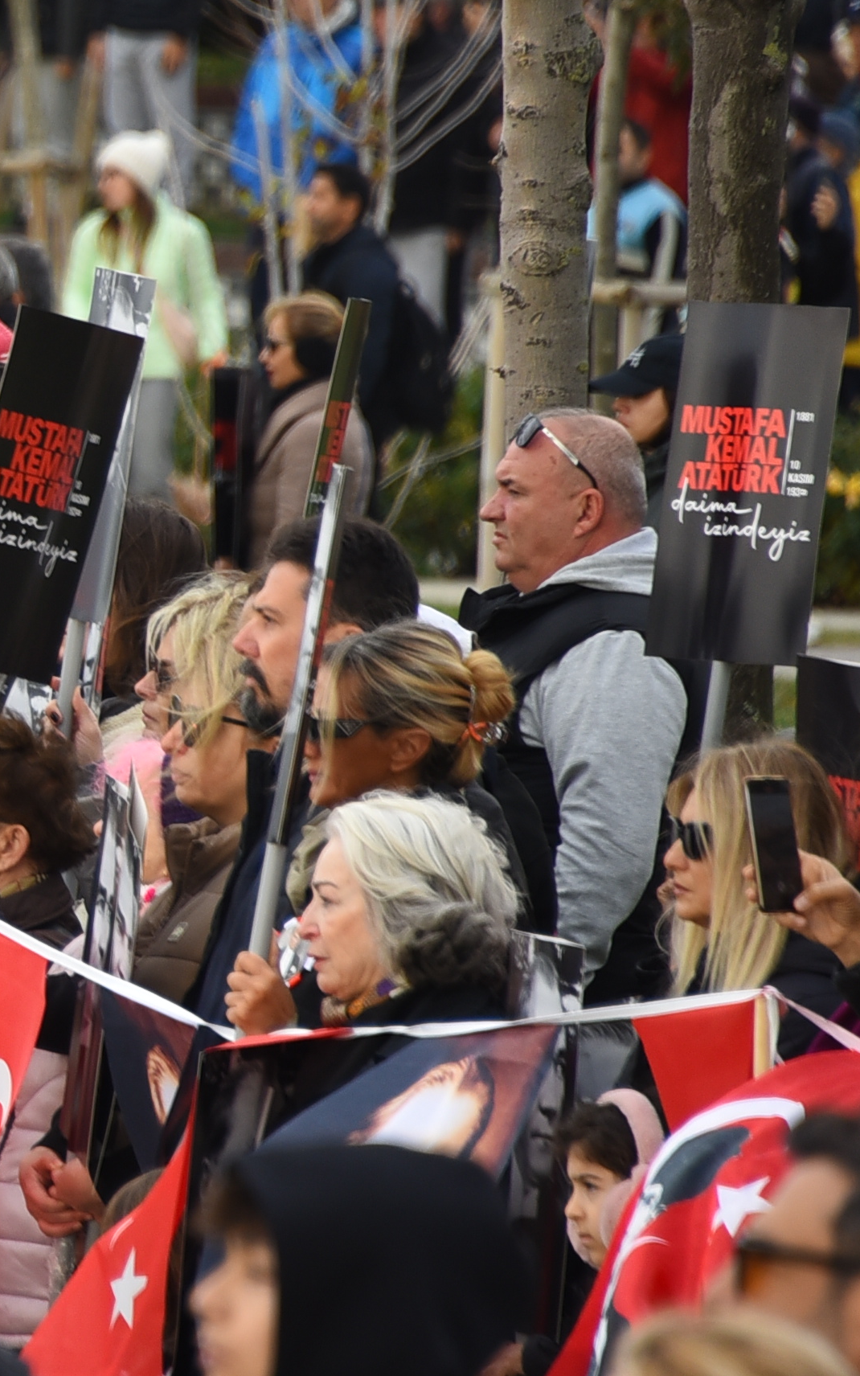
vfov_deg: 2.6
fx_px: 30225
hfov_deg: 1.6
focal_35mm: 806
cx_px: -780
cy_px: 474
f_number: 5.6
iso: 400
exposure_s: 1/250
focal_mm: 300
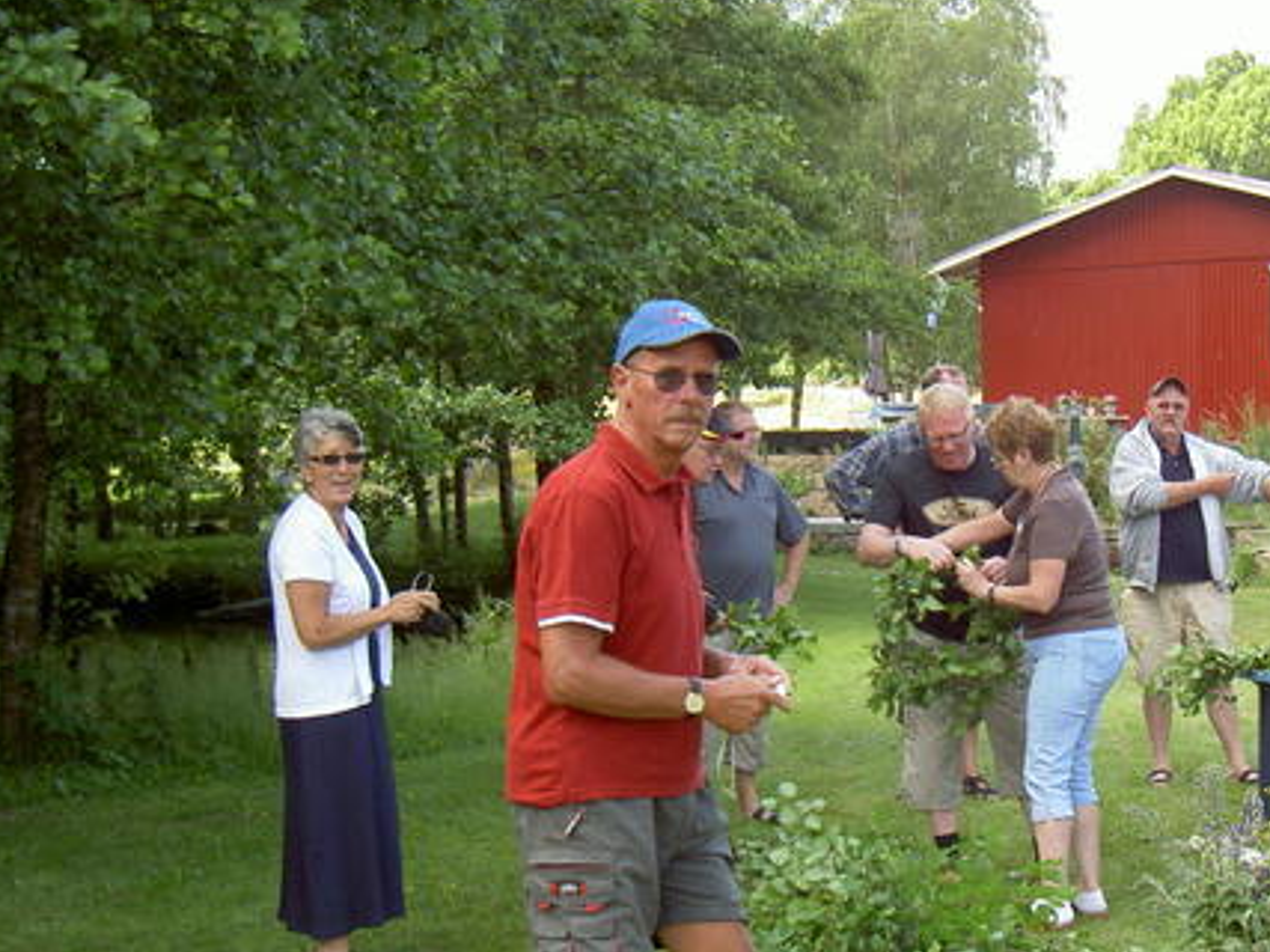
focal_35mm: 64
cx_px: 961
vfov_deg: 22.8
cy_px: 617
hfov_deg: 29.8
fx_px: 2347
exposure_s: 1/200
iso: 50
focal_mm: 8
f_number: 2.8
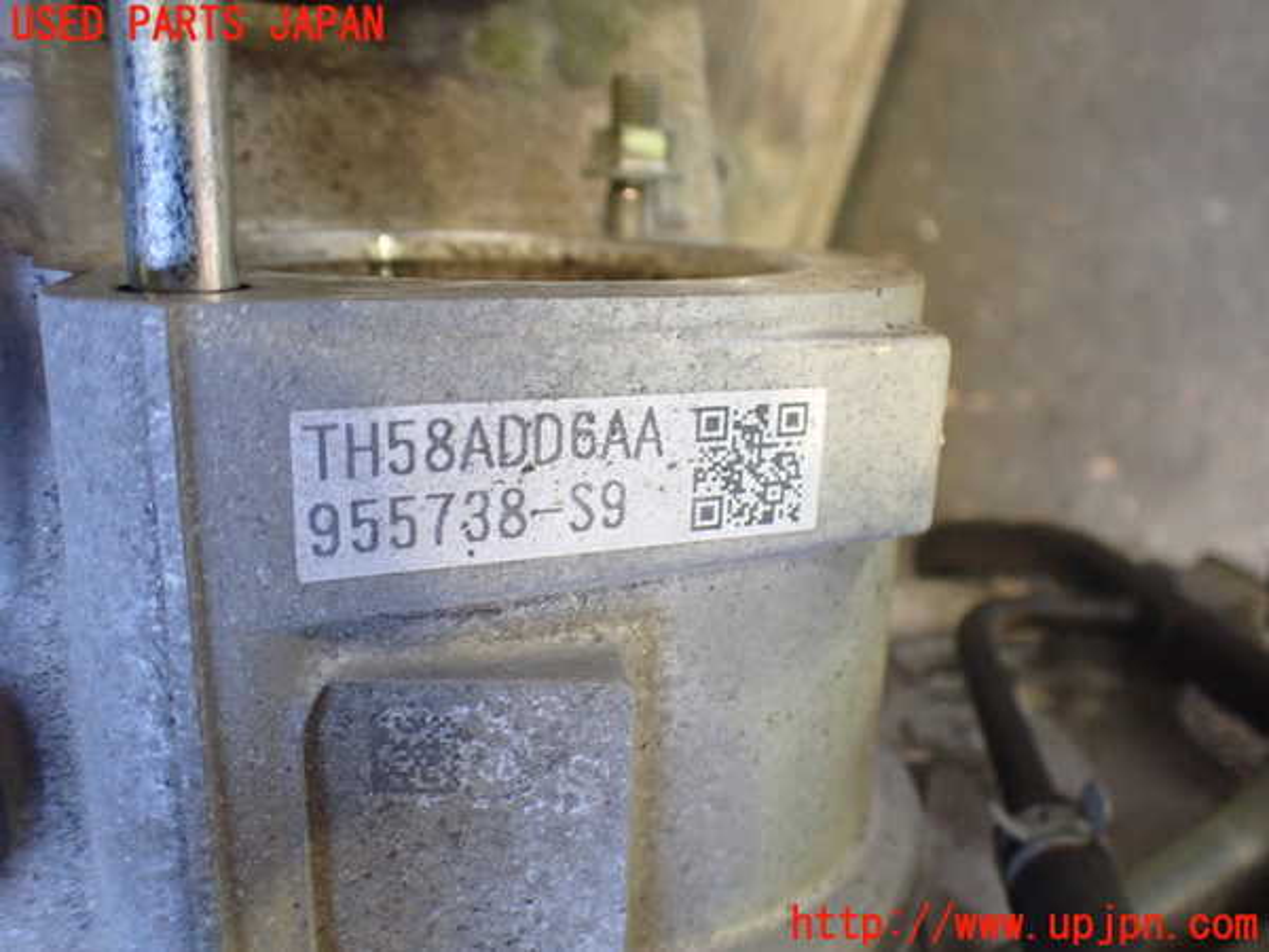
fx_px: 1100
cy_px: 476
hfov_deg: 60.0
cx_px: 634
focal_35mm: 30
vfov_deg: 46.8
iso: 800
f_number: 2.3
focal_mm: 5.4
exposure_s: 1/60
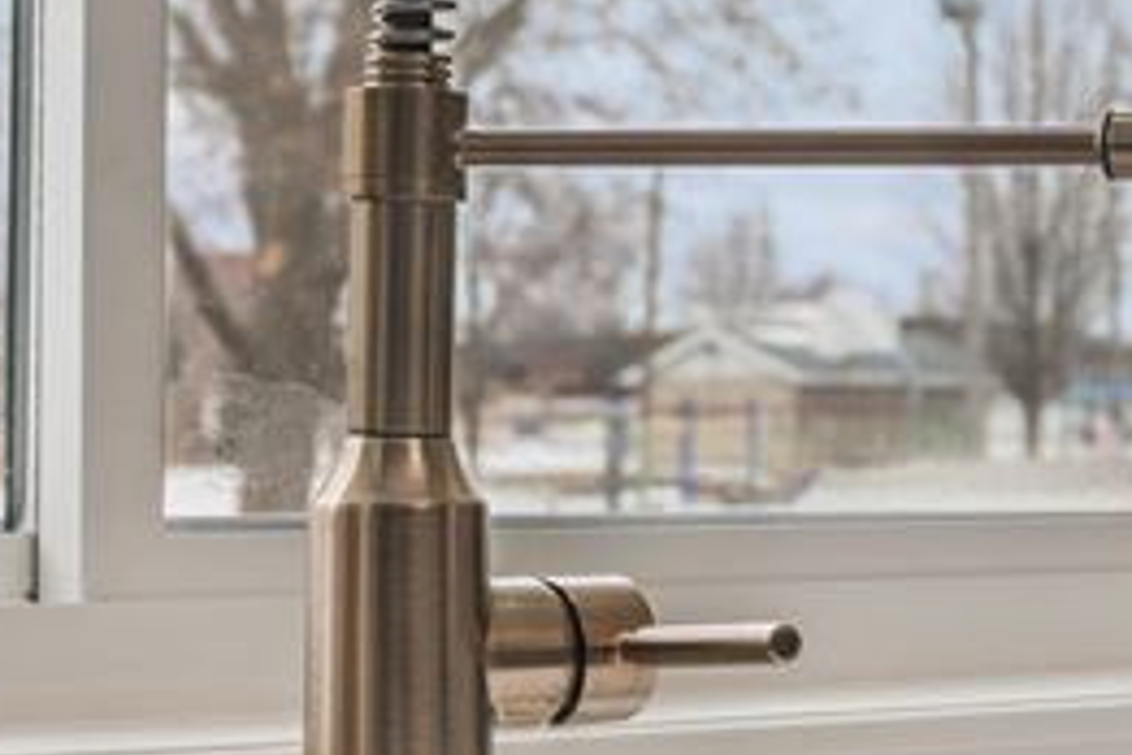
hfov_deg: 19.8
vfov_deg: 13.3
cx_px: 629
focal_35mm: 103
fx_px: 3239
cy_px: 445
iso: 400
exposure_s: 1/250
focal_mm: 21
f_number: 4
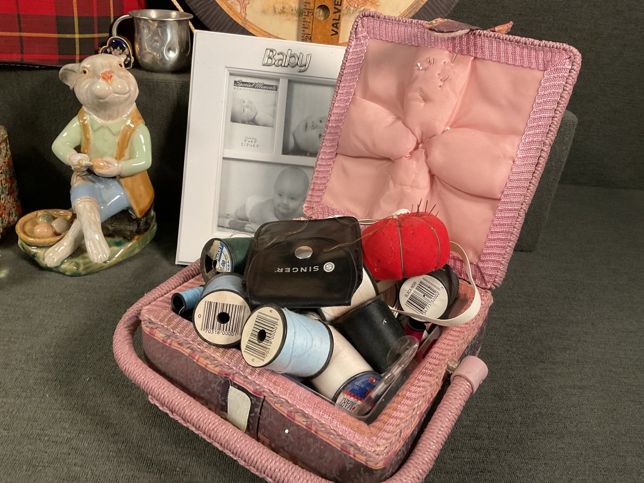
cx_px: 322
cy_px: 242
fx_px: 540
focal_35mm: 29
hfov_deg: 61.7
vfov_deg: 48.2
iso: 200
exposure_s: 1/60
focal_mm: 3
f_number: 1.8
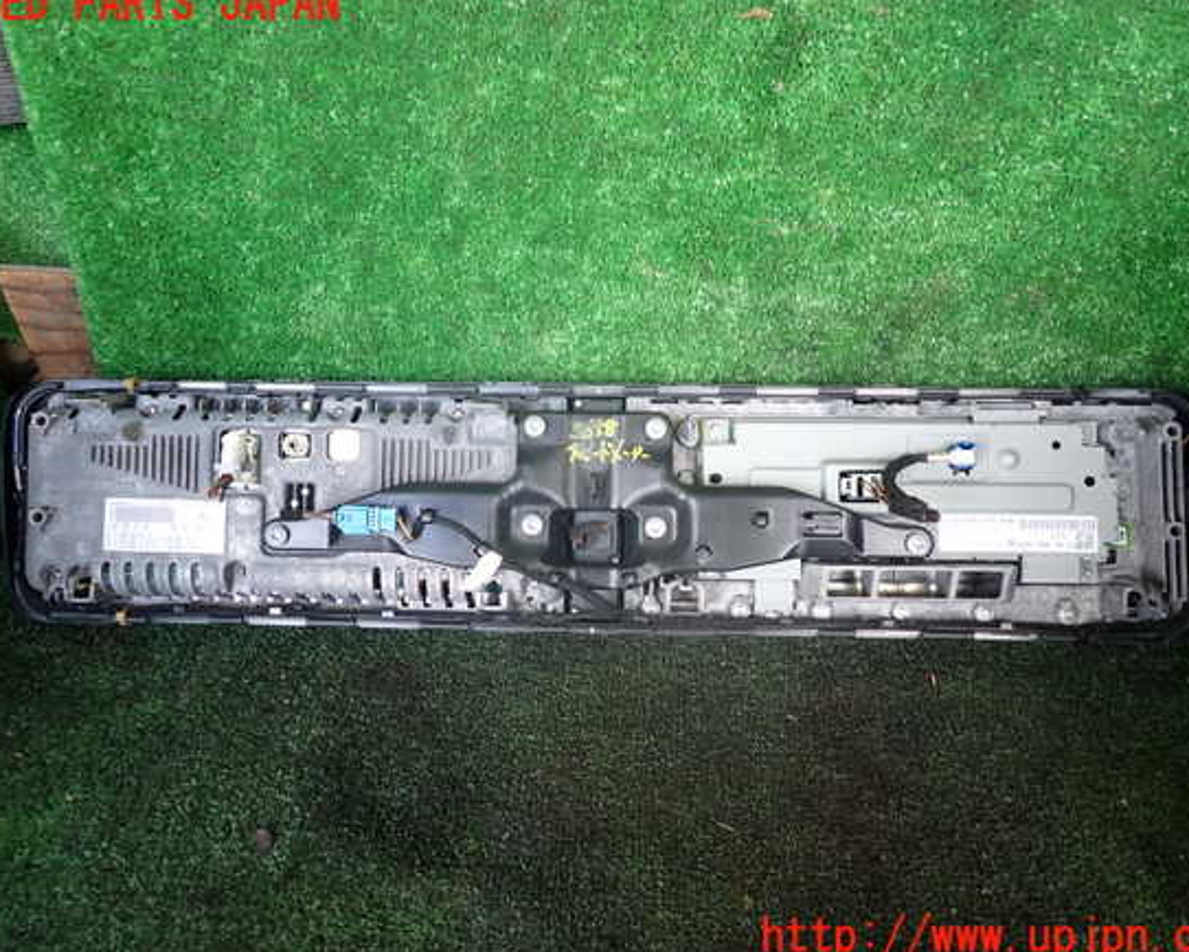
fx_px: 950
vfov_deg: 53.2
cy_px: 472
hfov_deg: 64.0
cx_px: 599
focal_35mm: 27
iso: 160
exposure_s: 1/60
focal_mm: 4.5
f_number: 2
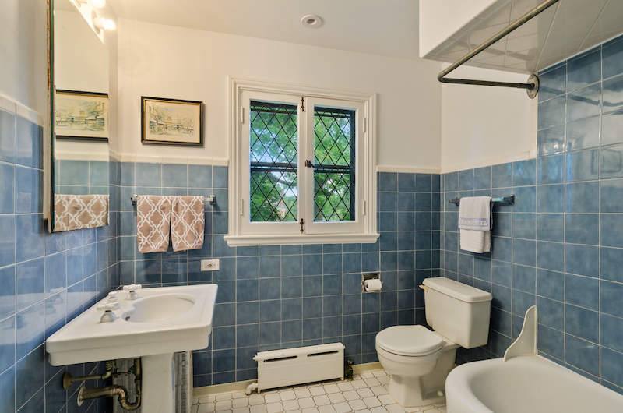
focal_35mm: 17
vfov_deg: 69.4
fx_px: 298
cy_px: 206
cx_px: 312
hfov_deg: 92.6
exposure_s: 1/3
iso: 200
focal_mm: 11.5
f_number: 8
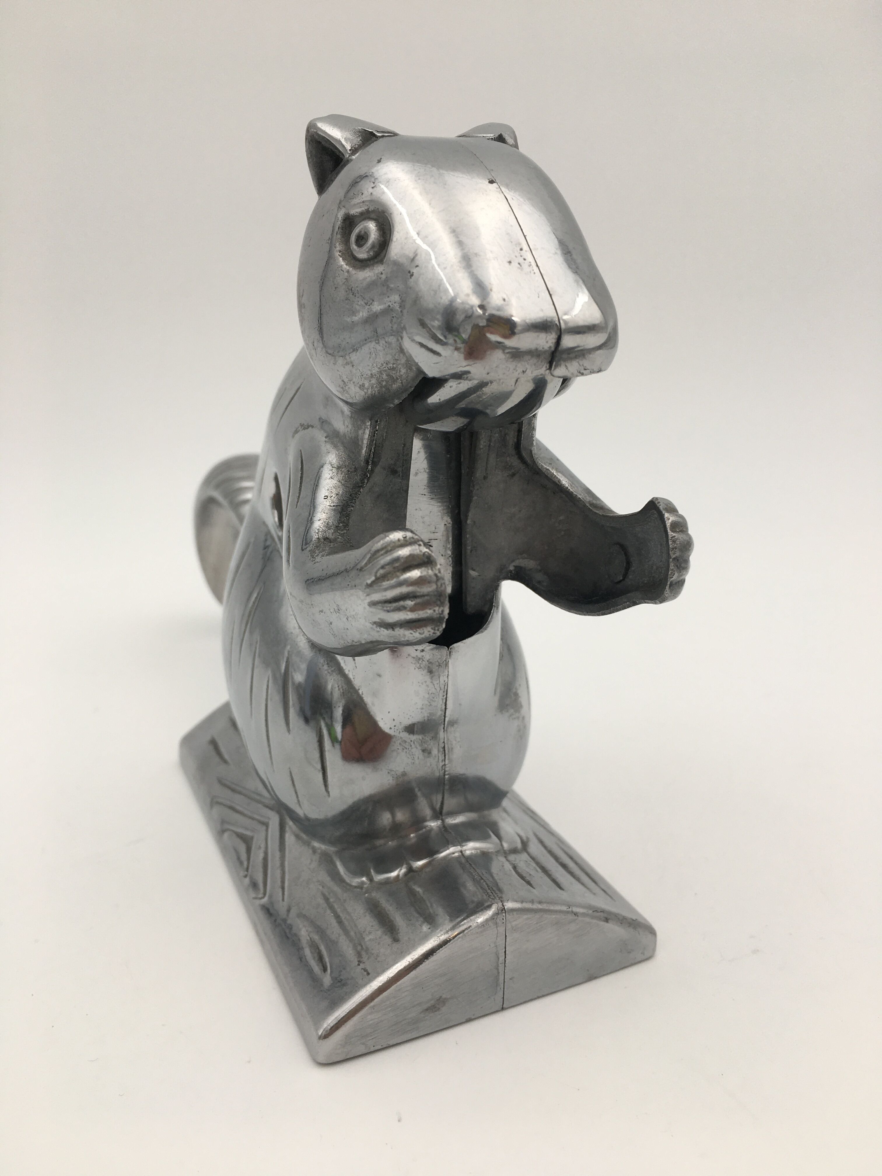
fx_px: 985
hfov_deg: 48.2
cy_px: 588
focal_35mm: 29
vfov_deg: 61.7
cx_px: 441
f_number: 2.2
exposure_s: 1/50
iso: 25
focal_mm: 4.15
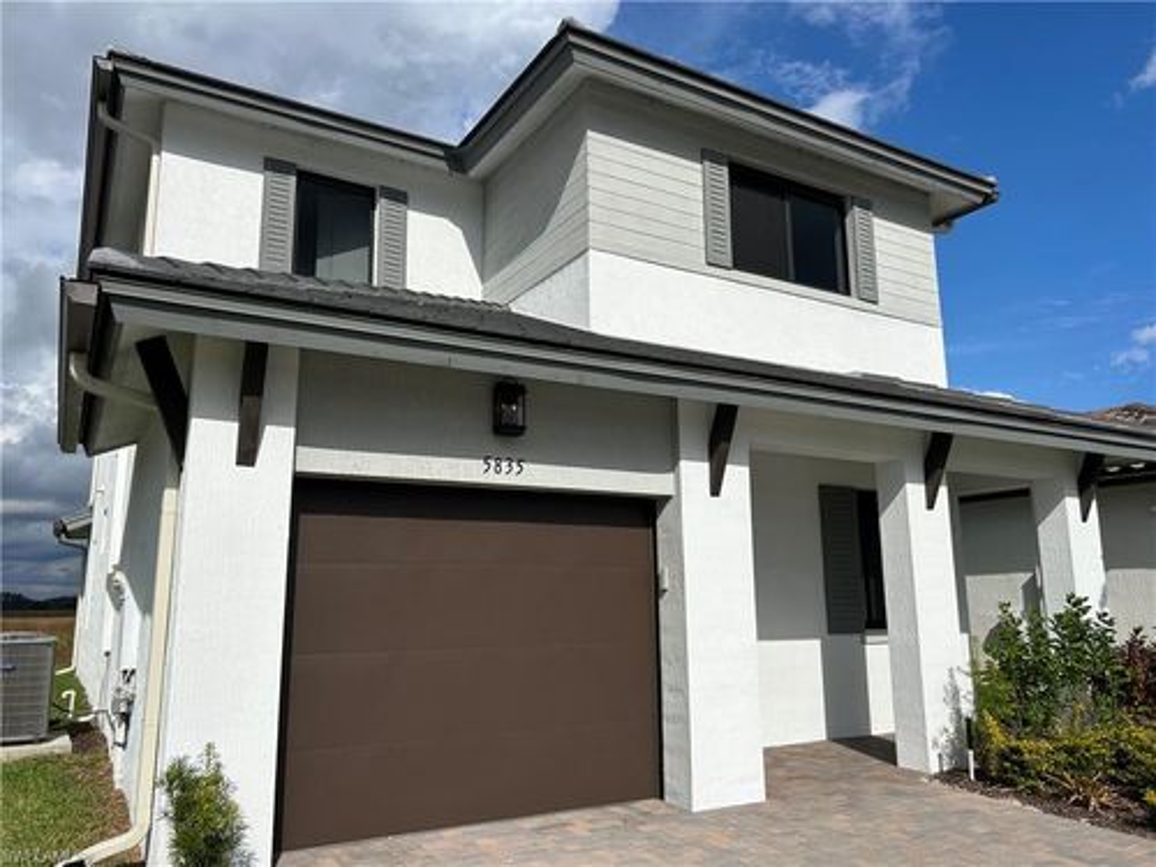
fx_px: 868
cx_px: 578
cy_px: 434
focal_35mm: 26
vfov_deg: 53.1
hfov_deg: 67.3
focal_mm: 5.7
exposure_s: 1/11364
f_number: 1.5
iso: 50
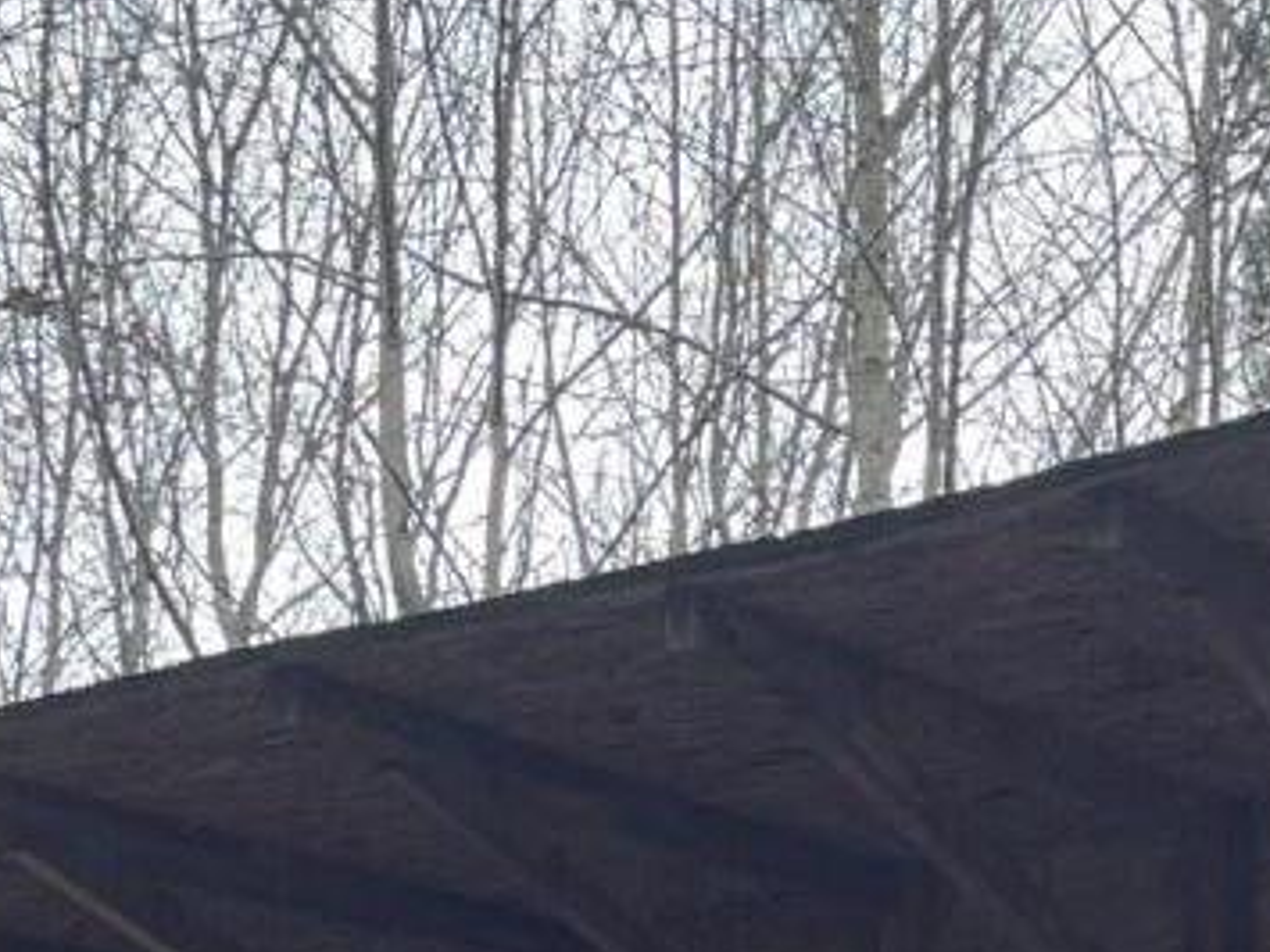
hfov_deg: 14.0
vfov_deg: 9.6
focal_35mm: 141
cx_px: 894
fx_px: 5171
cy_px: 2112
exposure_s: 1/121
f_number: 1.6
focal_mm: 5.1
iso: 64
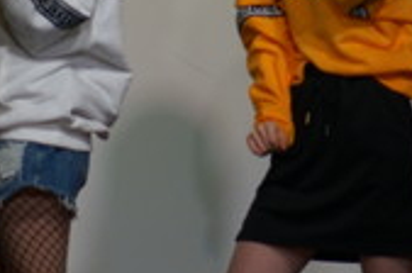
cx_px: 246
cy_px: 135
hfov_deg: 3.4
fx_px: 6934
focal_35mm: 607
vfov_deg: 2.3
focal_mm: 160
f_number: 5.6
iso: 400
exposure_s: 1/200
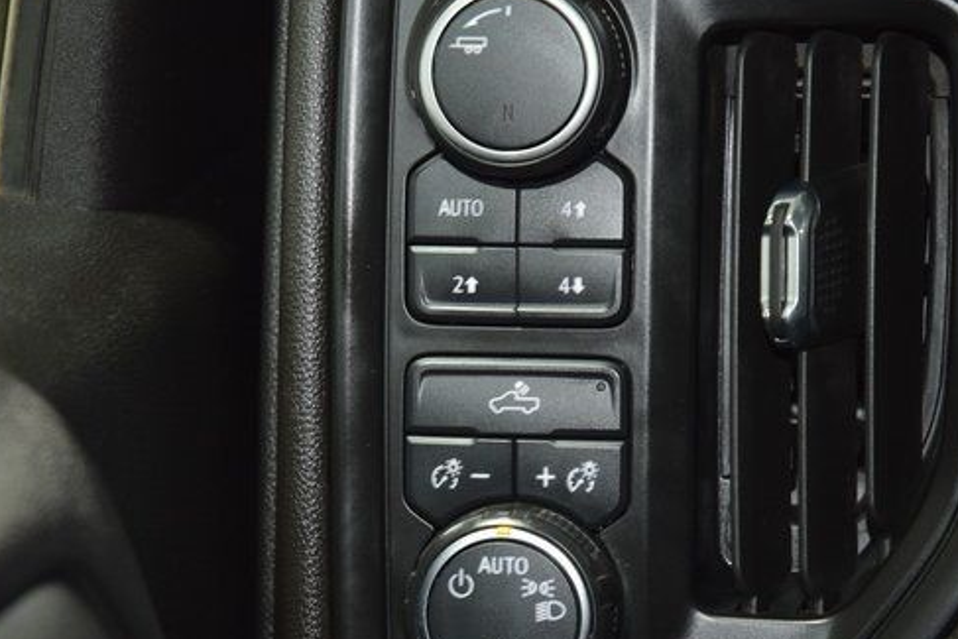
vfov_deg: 9.9
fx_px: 3673
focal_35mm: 138
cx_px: 511
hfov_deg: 14.9
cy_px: 331
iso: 1800
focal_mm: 70
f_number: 4.5
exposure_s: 1/25
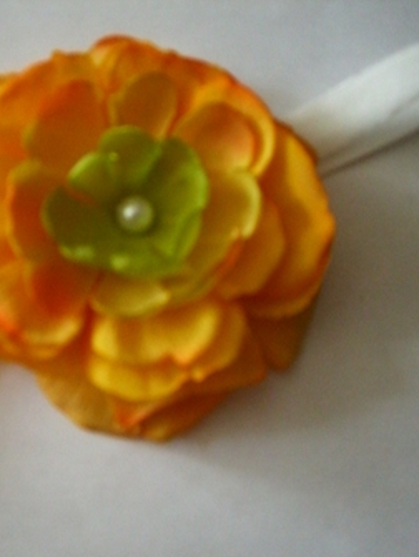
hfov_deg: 28.4
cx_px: 126
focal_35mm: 51
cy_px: 279
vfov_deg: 37.5
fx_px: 822
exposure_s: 1/60
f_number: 2.7
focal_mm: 6.2
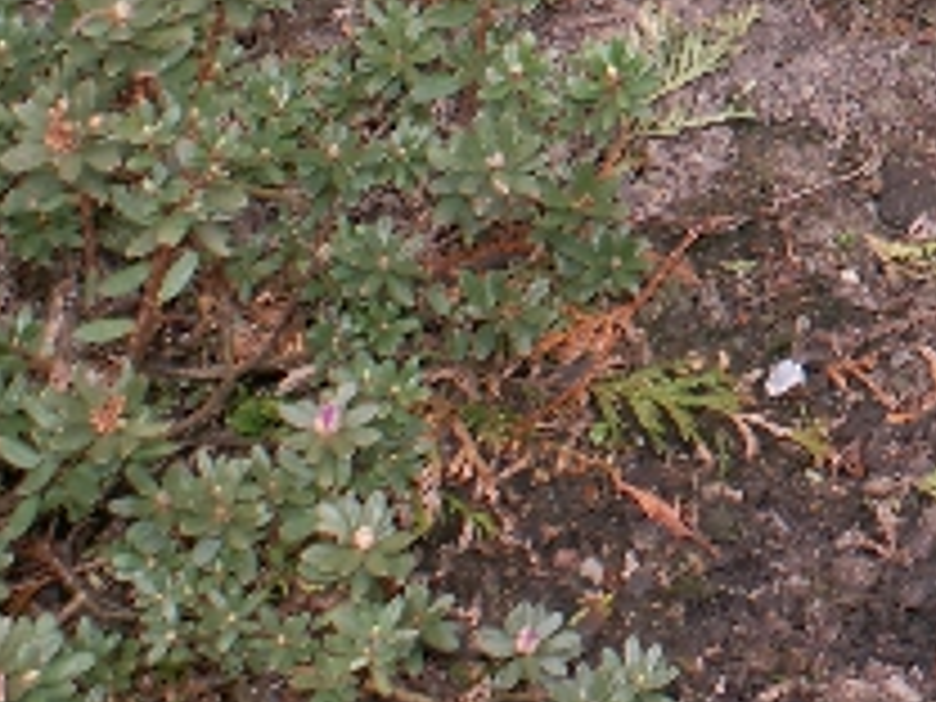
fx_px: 5246
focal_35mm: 194
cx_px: 1431
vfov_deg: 7.6
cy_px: -207
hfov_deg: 9.9
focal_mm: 10.49
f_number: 3.2
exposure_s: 1/80
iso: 50
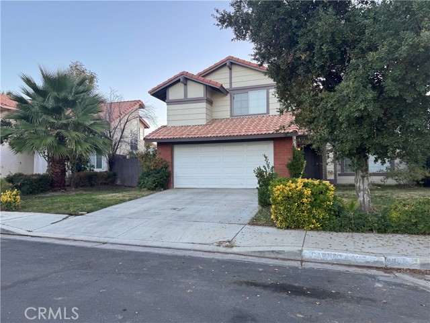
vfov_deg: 56.8
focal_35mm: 24
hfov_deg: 71.6
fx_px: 298
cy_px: 162
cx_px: 215
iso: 50
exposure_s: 1/121
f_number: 1.78
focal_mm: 6.76
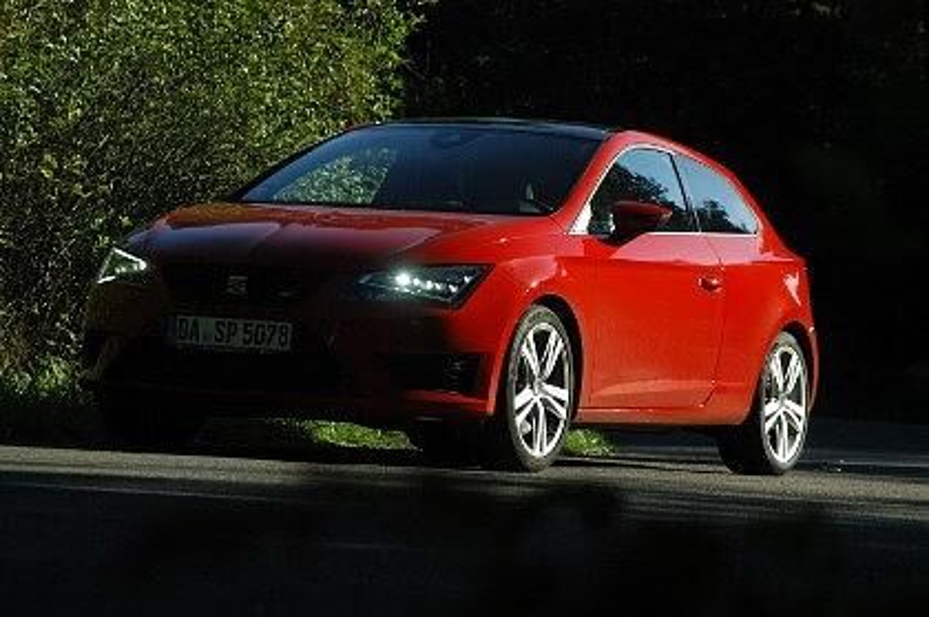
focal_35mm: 153
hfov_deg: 13.4
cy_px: 308
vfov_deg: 8.9
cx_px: 464
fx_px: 3944
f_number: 6.7
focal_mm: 102
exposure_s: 1/640
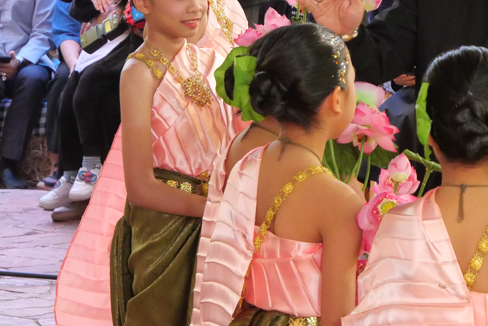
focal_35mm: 226
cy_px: 93
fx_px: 3065
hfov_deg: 9.1
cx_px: 469
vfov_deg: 6.1
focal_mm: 52
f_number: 5.6
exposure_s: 1/250
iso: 3200
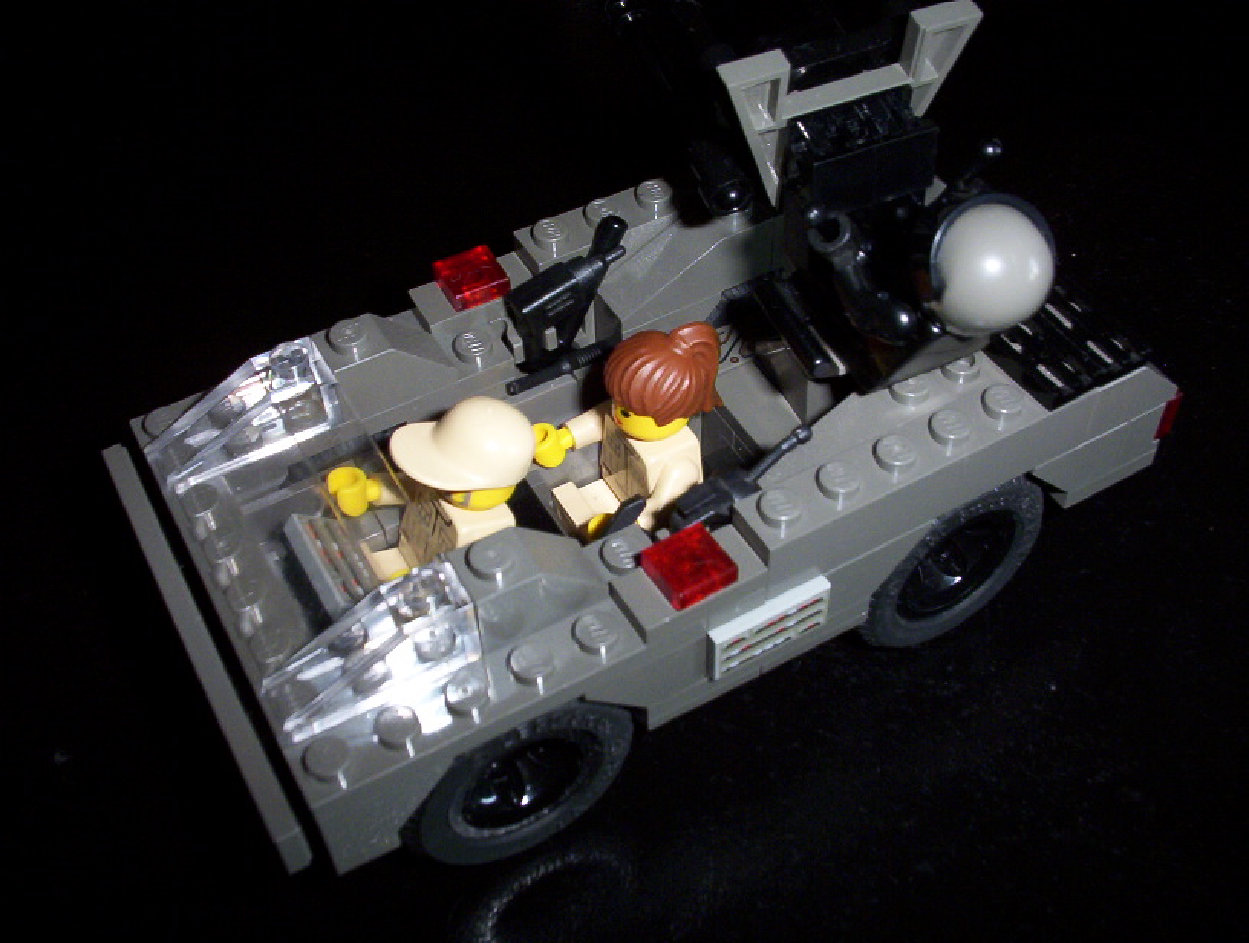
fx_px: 1410
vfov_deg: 37.0
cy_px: 472
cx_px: 624
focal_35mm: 39
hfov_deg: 47.8
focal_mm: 6
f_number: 4.5
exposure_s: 1/30
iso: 140
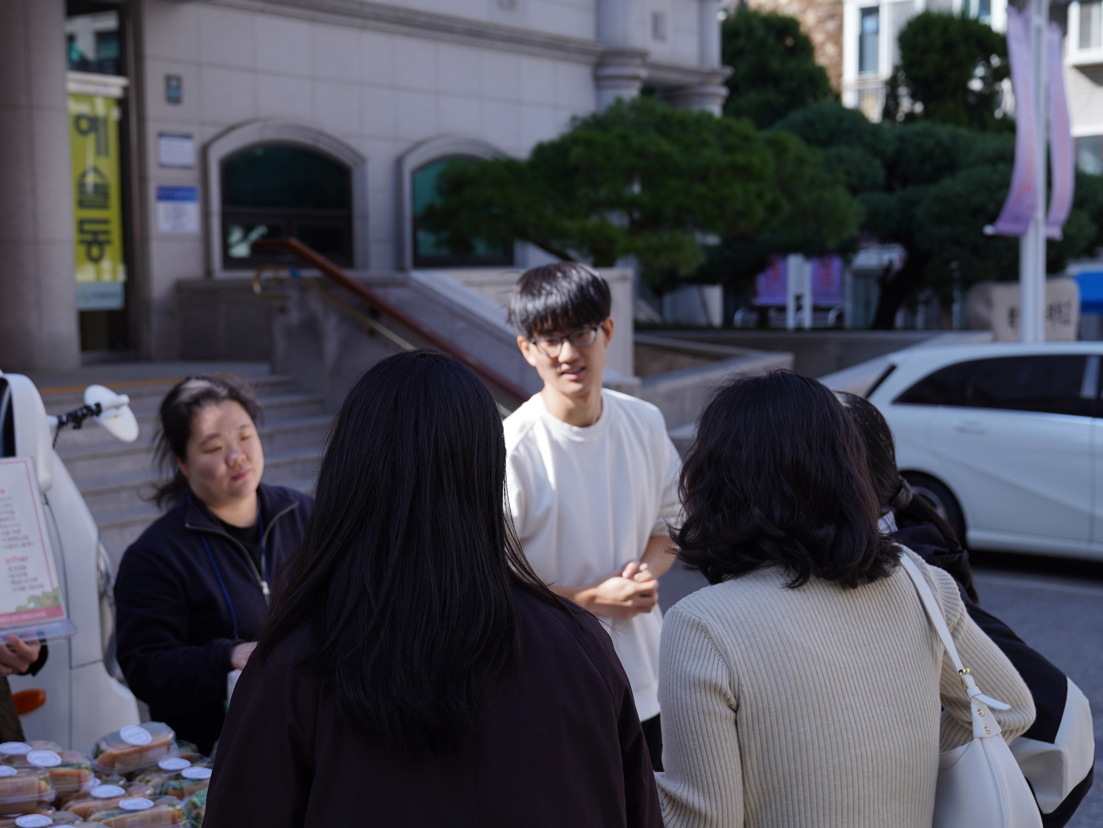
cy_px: 444
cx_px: 392
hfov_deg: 34.7
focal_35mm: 55
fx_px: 1752
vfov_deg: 26.6
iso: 125
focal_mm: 39
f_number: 4
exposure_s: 1/640
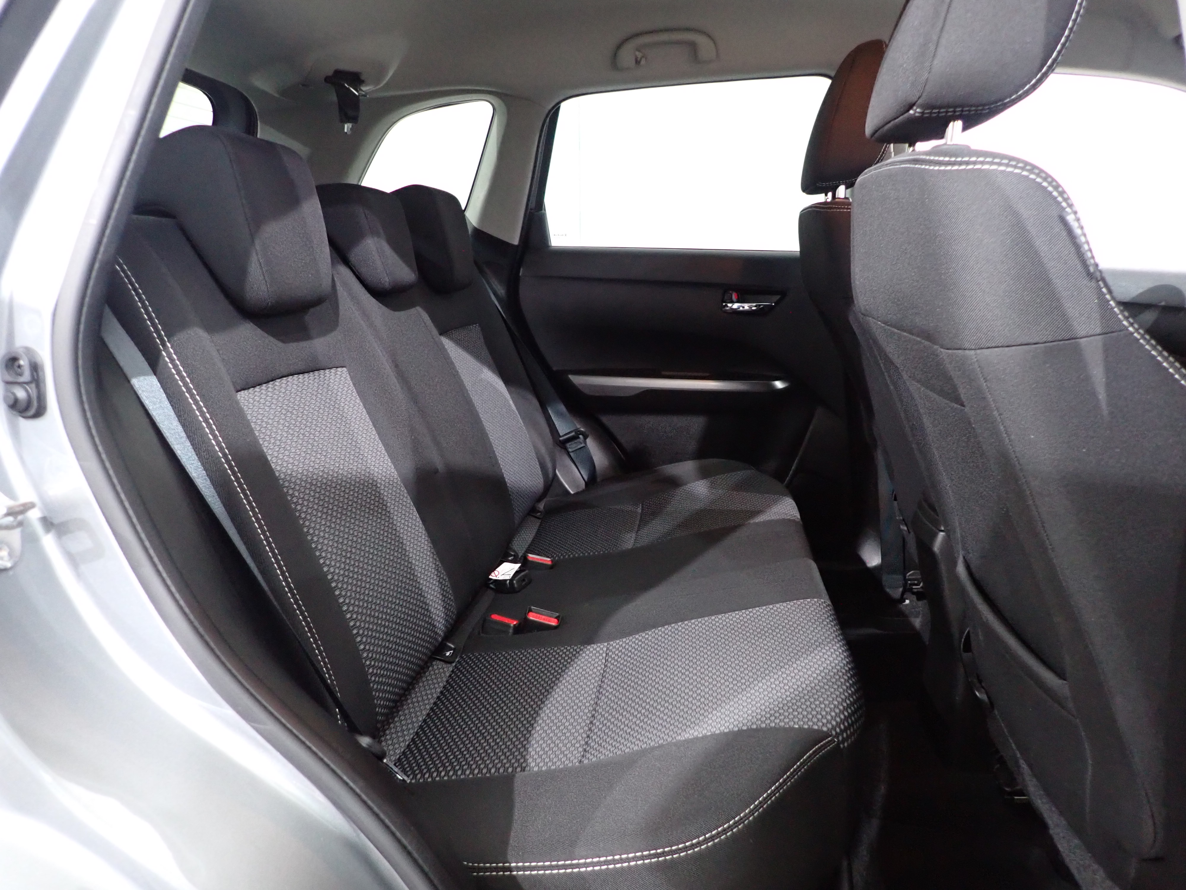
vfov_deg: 54.9
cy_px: 445
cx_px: 593
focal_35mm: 25
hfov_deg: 69.4
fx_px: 857
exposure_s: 1/25
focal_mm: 4.5
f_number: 2
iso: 800
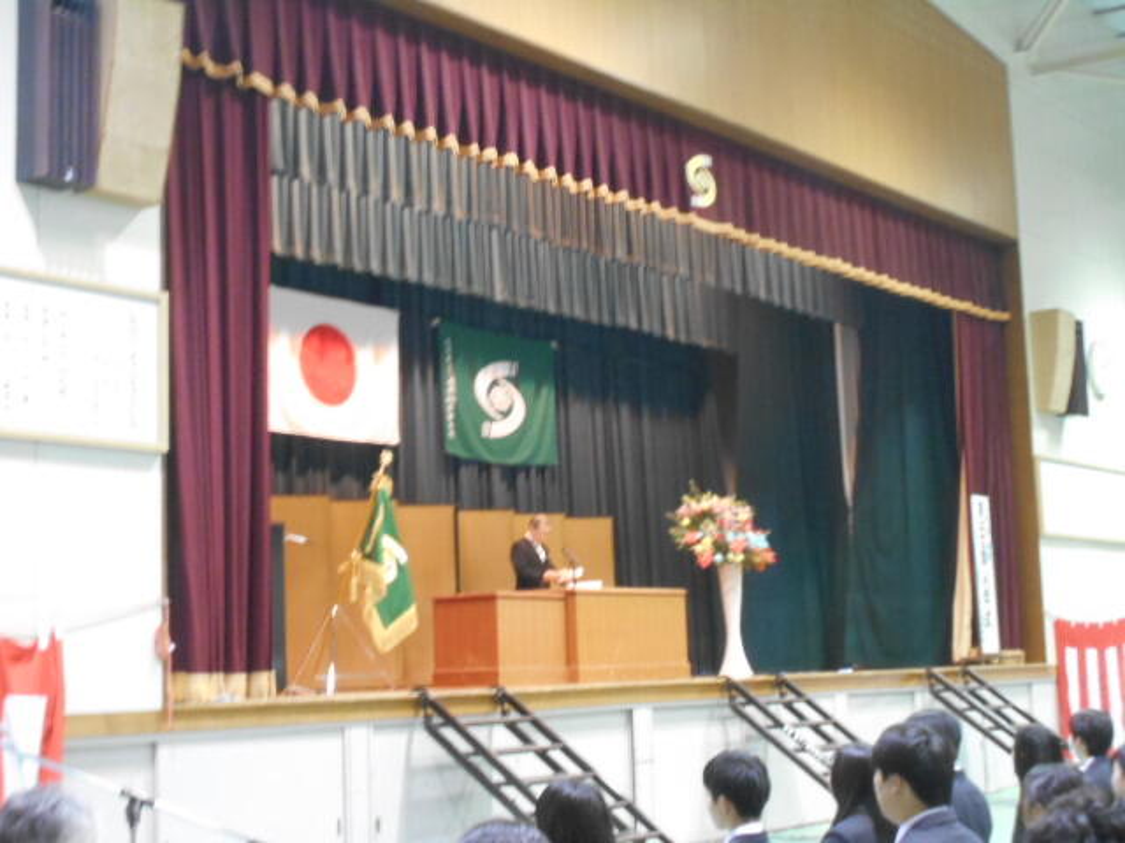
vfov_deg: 25.2
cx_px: 562
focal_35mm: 58
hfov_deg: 33.2
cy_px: 422
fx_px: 1885
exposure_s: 1/5
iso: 800
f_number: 4.9
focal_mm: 10
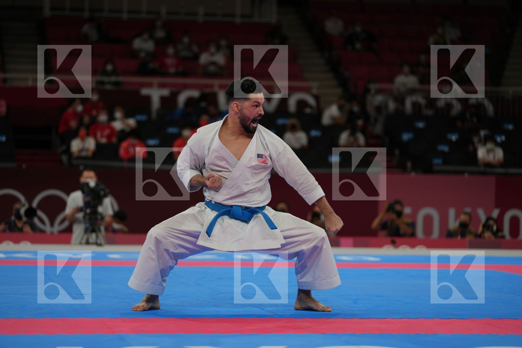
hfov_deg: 16.5
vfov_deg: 11.1
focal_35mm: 124
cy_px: 174
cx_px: 261
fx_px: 1798
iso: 200
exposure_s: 1/500
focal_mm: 124
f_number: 2.8
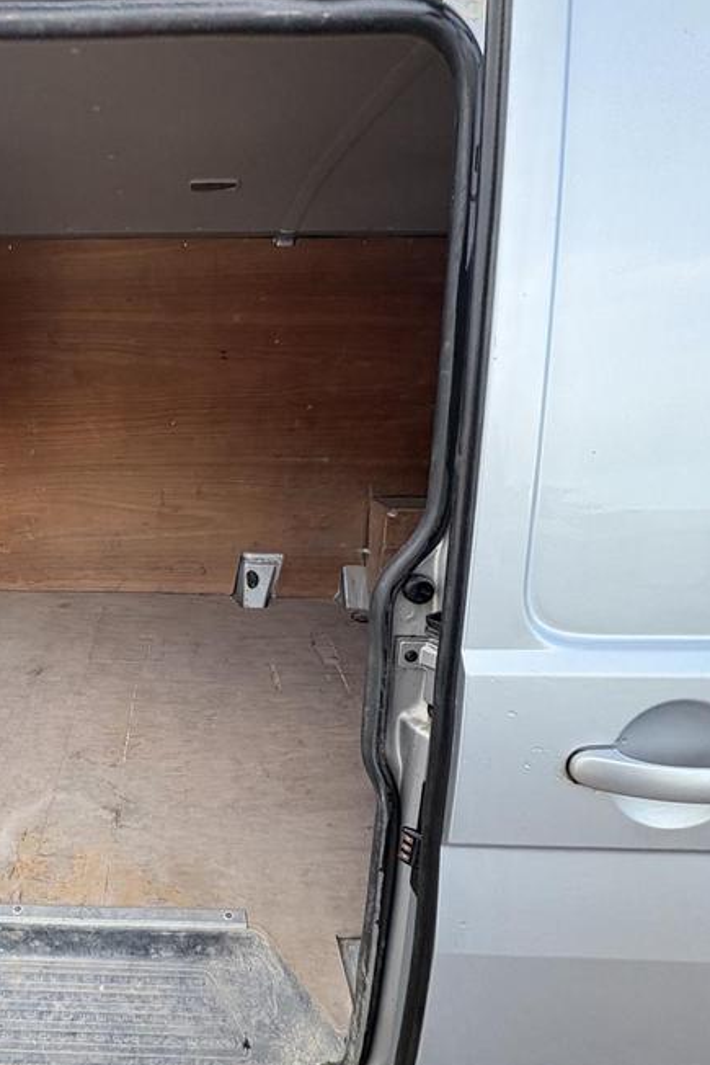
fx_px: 591
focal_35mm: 20
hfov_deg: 57.7
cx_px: 152
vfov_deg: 84.0
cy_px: 541
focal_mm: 2.22
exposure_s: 1/99
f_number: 2.2
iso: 200
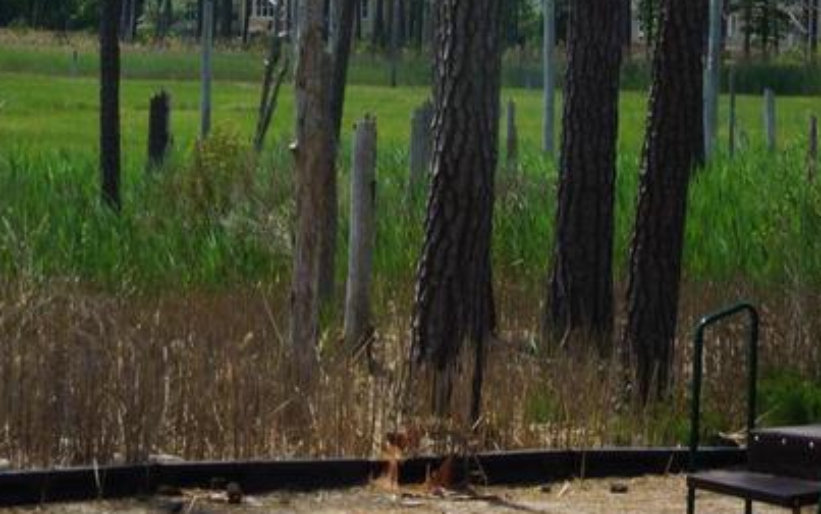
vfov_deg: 7.9
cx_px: 572
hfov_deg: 12.7
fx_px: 3670
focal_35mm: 164
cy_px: -45
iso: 100
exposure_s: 1/100
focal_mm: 30
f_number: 14
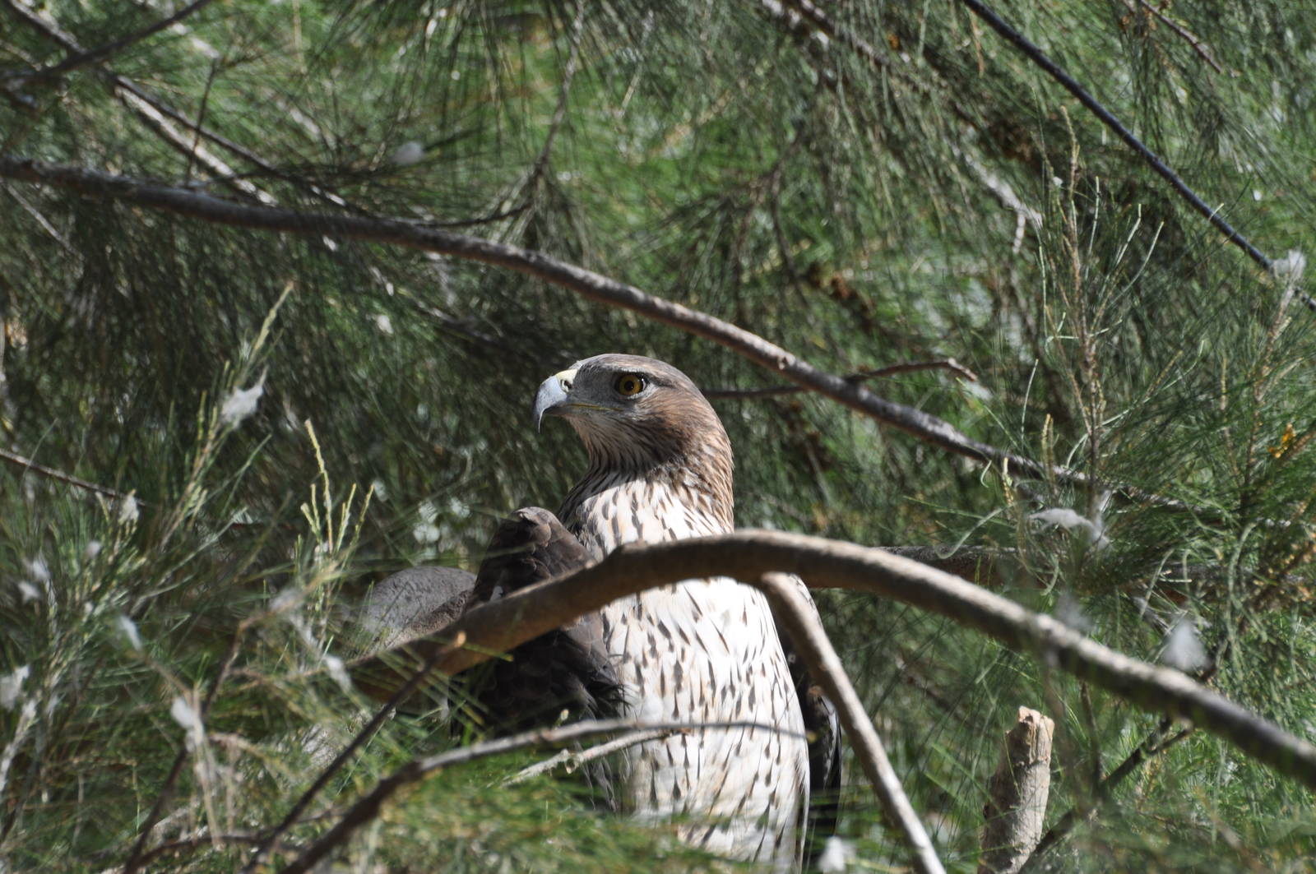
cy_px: 437
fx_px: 16431
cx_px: 658
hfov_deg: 4.6
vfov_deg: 3.0
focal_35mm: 450
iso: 200
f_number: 8
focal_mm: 300
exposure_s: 1/200
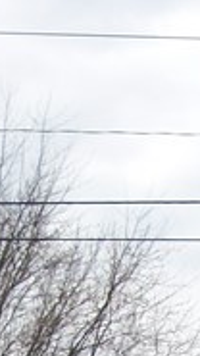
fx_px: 1820
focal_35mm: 193
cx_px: 283
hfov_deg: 6.2
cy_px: 639
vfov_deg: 10.5
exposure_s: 1/160
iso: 80
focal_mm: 5.7
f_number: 8.8
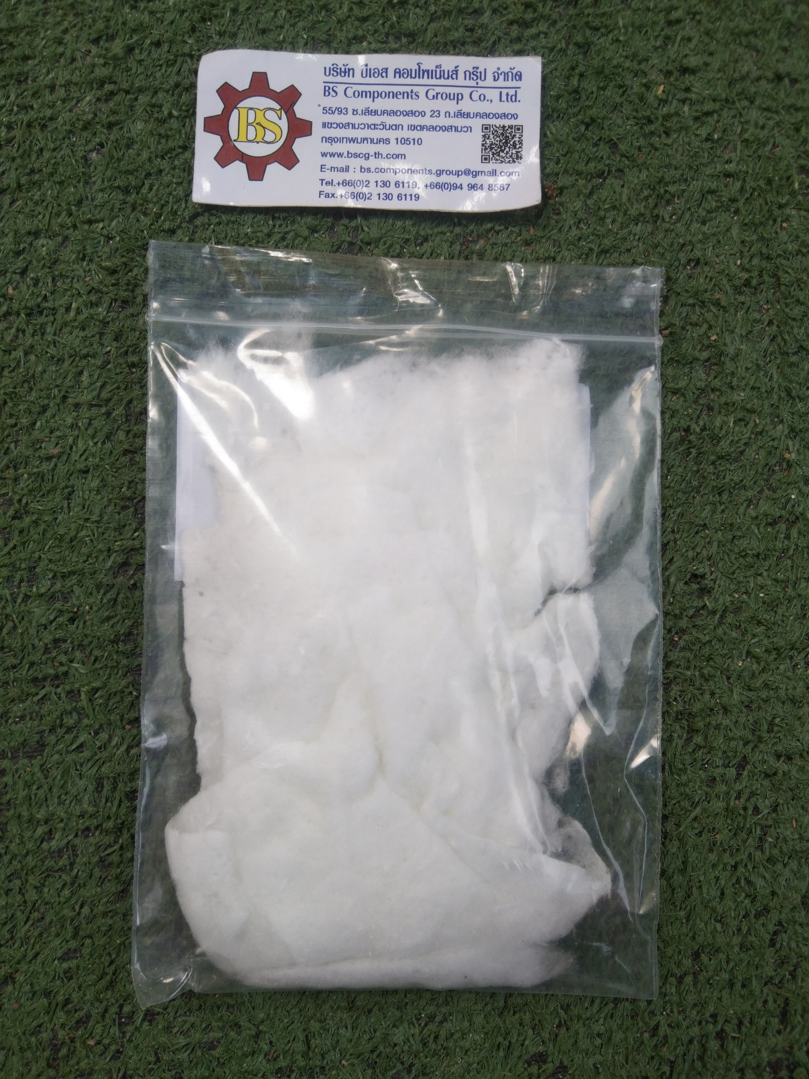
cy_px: 540
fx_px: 935
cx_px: 404
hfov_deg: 46.8
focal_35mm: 30
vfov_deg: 60.0
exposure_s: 1/193
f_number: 2.2
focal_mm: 3.65
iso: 50
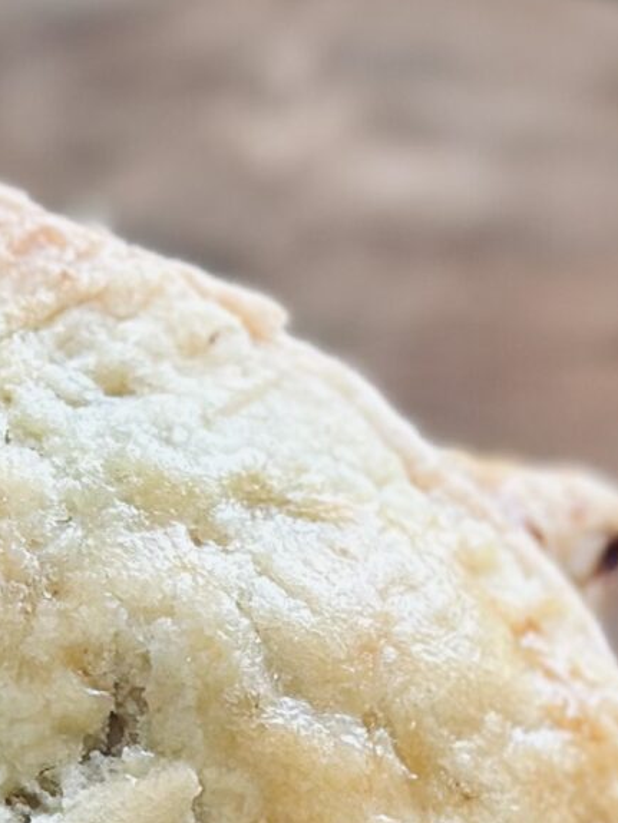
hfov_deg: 6.9
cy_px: 1296
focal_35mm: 214
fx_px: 5090
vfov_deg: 9.0
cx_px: 456
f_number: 1.78
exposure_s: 1/84
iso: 125
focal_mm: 6.86
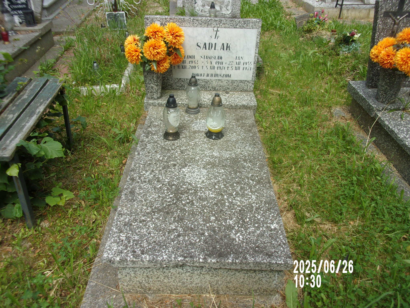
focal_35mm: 28
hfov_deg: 63.4
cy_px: 154
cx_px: 205
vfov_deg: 49.7
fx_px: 332
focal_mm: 5.1
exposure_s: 1/240
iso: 80
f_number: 3.9
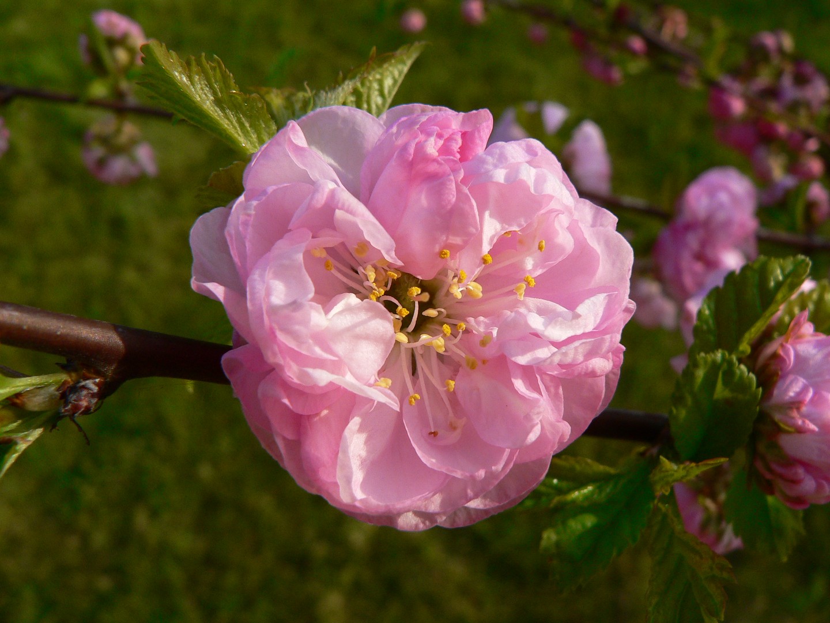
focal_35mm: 36
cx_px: 415
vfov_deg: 39.7
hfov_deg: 51.4
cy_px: 312
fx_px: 863
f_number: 4.5
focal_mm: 6
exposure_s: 1/400
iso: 100
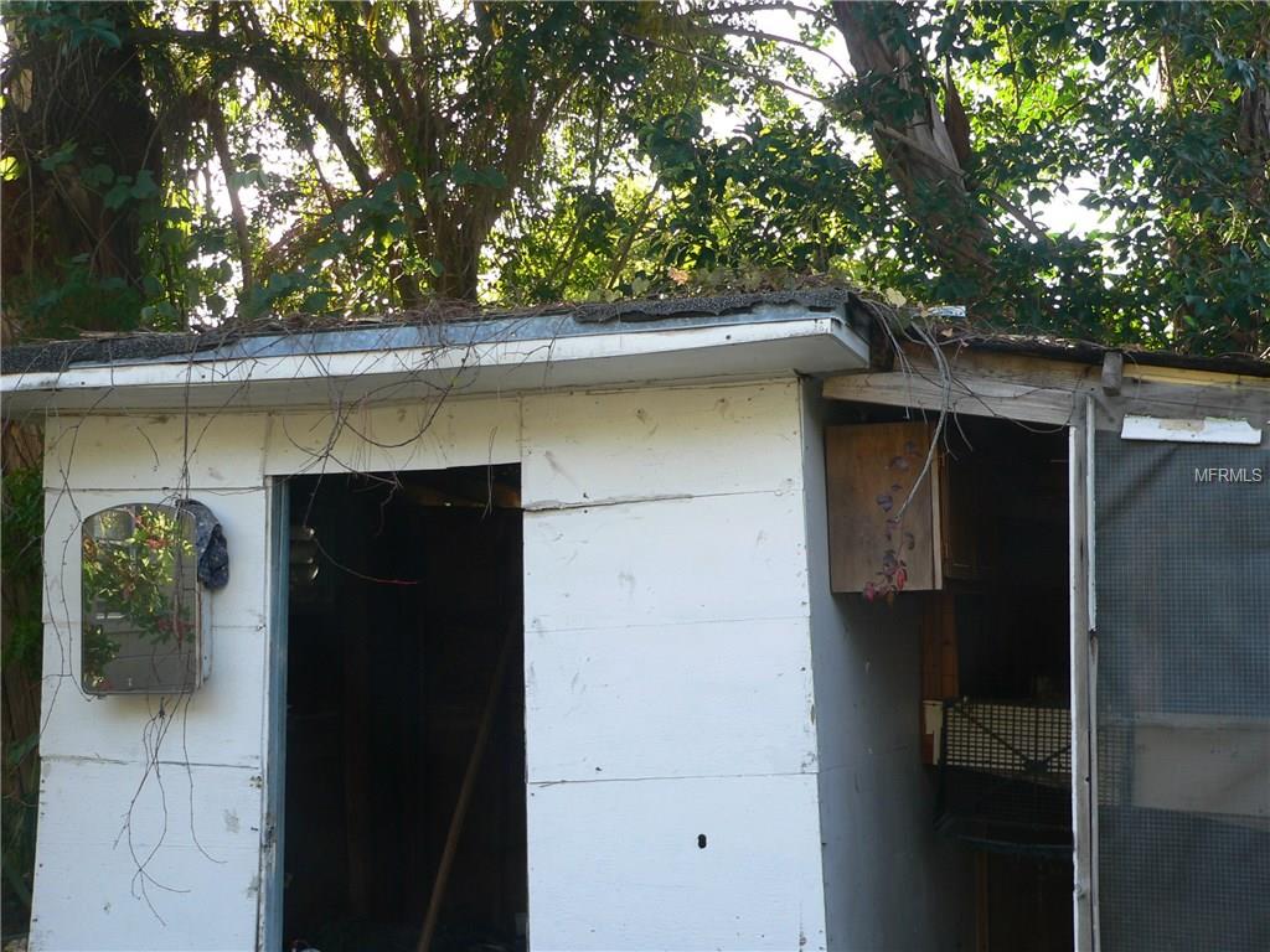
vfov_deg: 28.6
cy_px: 476
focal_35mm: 51
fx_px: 1871
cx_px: 635
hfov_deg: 37.5
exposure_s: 1/80
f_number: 2.8
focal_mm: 8.5
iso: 80
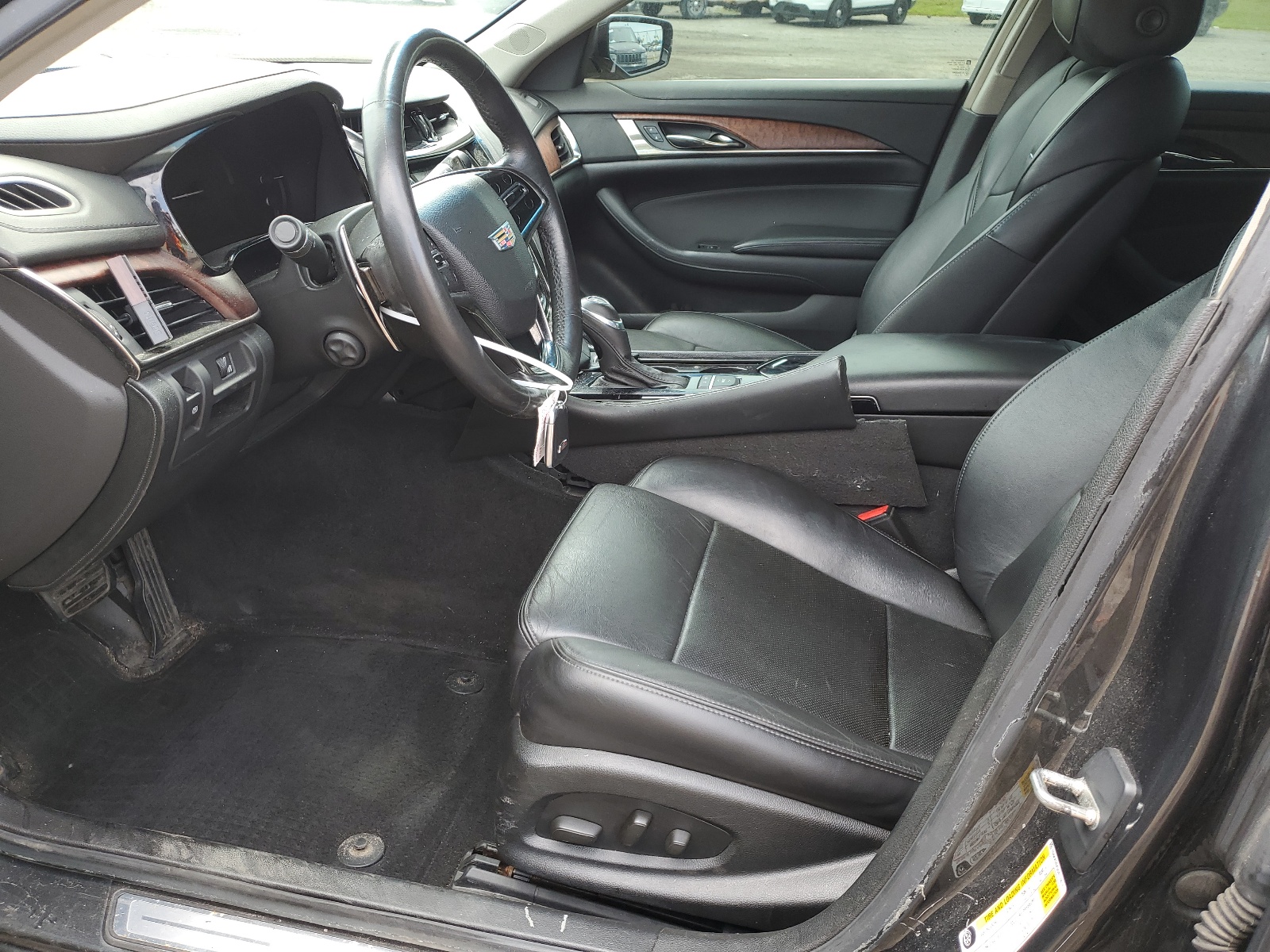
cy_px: 476
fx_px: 954
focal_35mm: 26
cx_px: 635
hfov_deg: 67.3
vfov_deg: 53.1
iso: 50
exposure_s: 1/204
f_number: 1.5
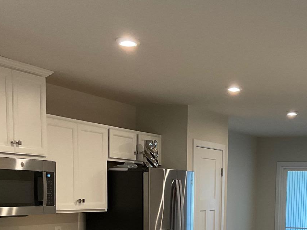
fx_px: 621
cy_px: 277
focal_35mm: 70
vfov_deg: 19.7
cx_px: 216
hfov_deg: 27.5
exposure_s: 1/60
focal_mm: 3
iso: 64
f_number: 1.8
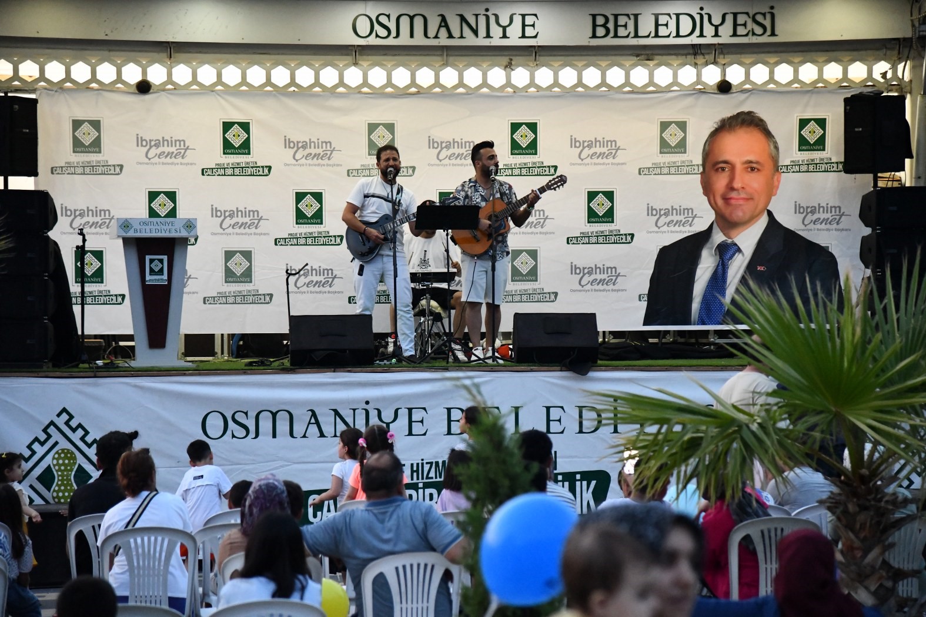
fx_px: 2881
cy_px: 308
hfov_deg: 18.3
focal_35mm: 112
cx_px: 463
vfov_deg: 12.2
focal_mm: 112
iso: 8000
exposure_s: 1/250
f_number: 4
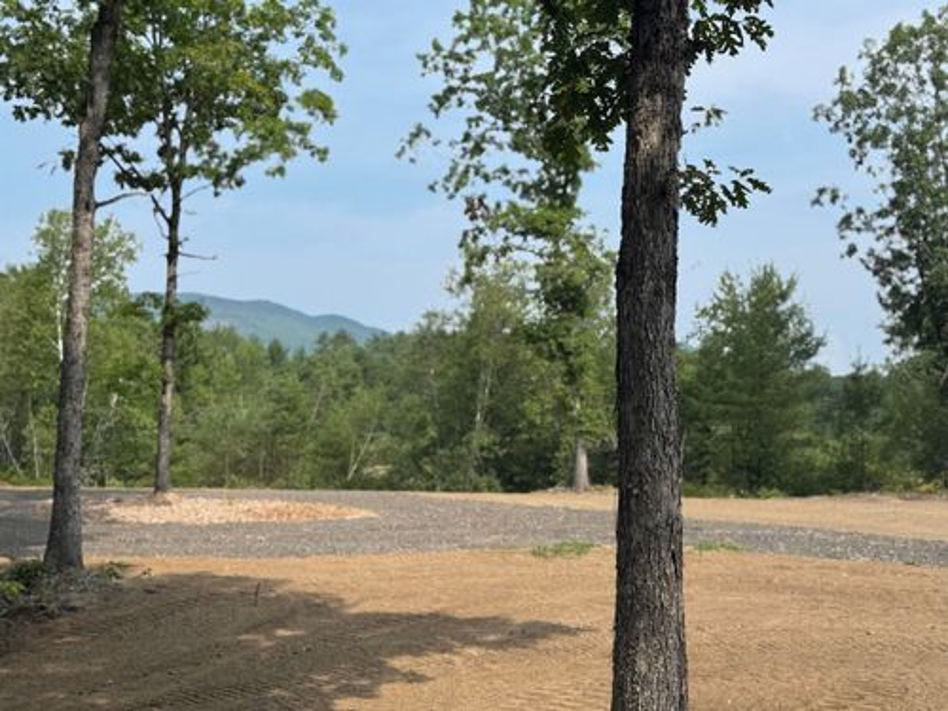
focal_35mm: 48
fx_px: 1315
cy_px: 356
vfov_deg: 30.3
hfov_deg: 39.7
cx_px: 474
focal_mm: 6.76
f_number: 1.78
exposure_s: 1/3425
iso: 64
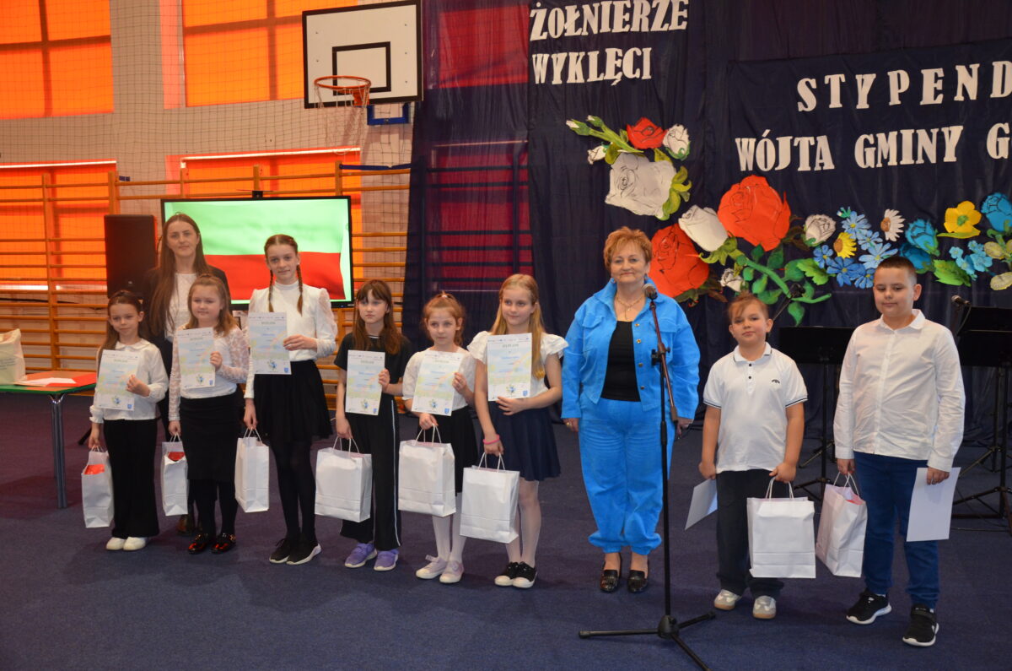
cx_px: 506
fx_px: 926
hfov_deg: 57.3
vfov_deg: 39.8
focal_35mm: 33
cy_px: 336
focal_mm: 22
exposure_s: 1/60
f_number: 3.8
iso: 800
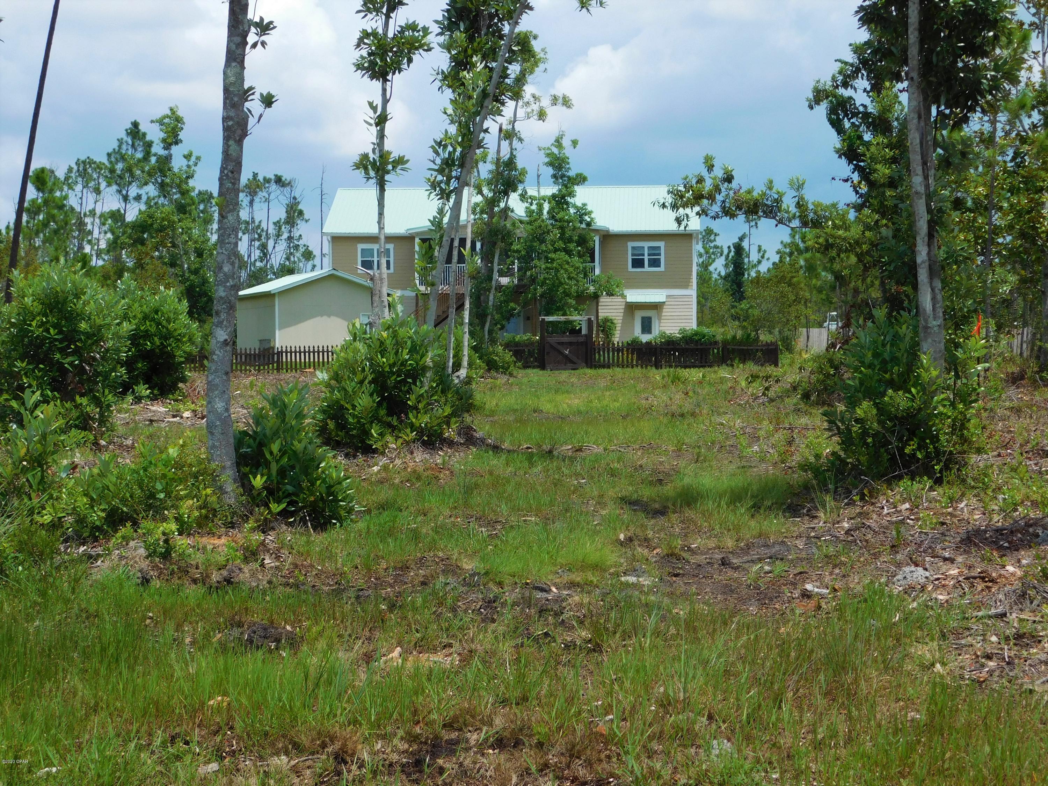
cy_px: 393
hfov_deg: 27.4
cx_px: 524
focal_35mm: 71
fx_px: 2150
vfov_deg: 20.7
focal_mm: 12.6
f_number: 4.3
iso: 125
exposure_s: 1/1000
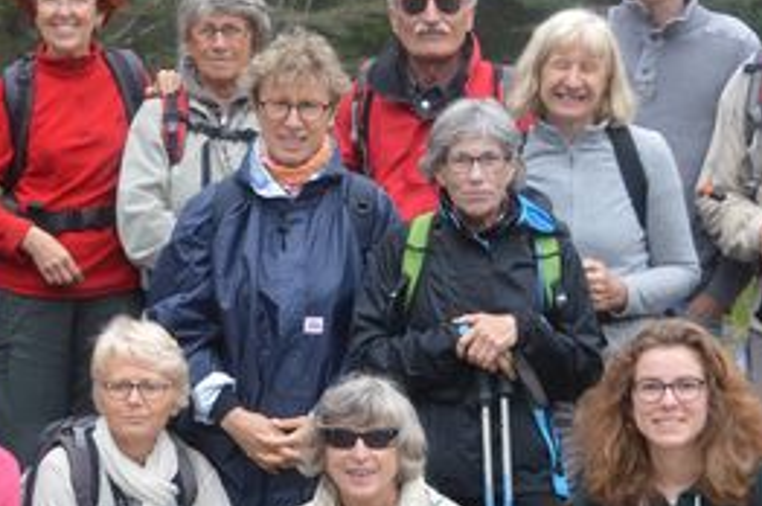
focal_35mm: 146
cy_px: 407
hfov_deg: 14.0
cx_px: 175
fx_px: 3086
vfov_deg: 9.4
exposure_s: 1/125
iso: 180
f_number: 5.6
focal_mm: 34
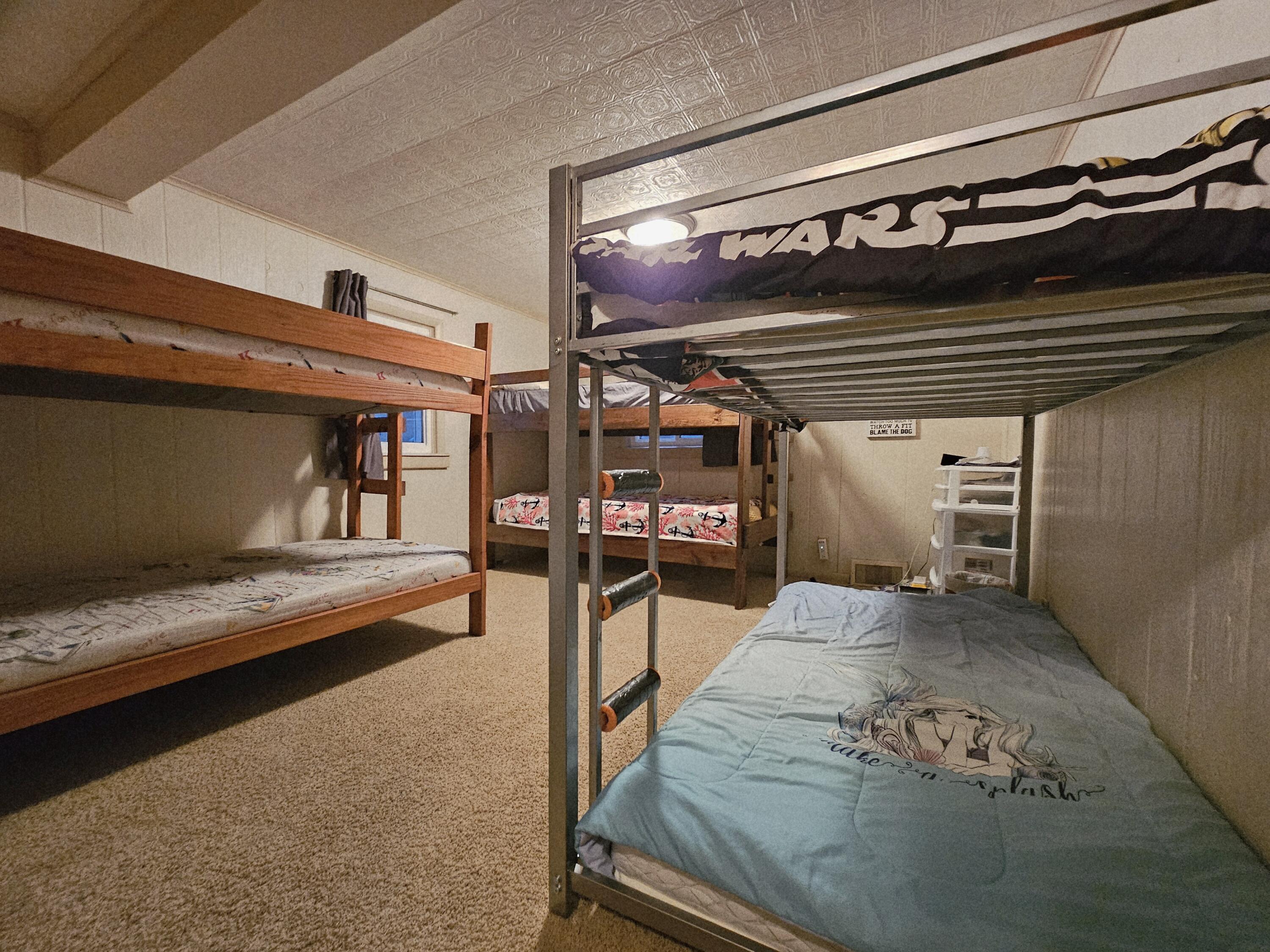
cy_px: 476
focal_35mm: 13
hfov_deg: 106.2
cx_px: 635
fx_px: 477
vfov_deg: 89.9
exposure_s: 1/24
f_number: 2.2
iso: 800
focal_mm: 2.2
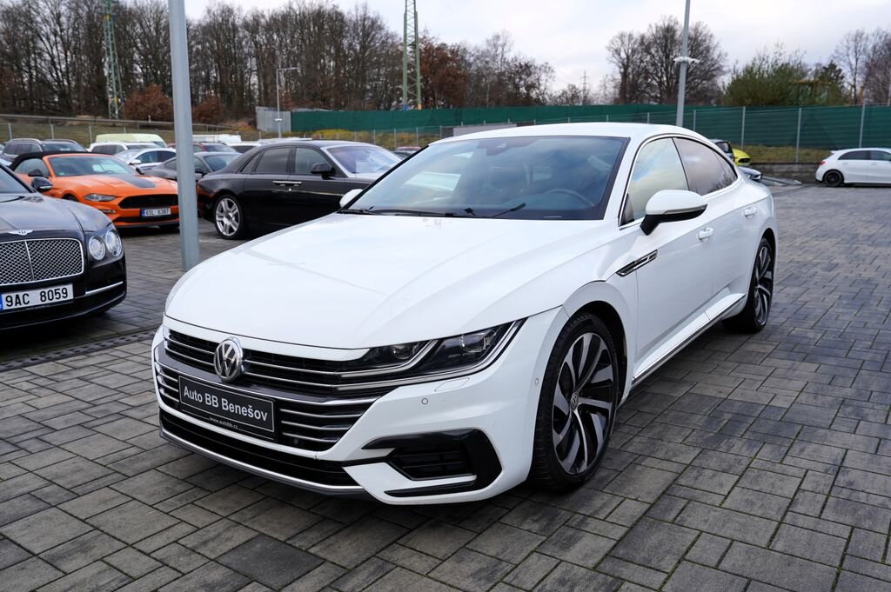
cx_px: 446
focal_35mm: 29
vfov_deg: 44.9
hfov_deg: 63.7
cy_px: 296
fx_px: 717
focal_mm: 29
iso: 100
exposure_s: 1/125
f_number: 5.6
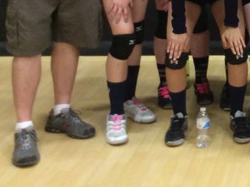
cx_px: 339
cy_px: -46
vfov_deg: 14.5
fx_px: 707
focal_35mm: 98
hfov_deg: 18.4
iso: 125
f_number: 2.4
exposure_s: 1/24
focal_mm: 3.3
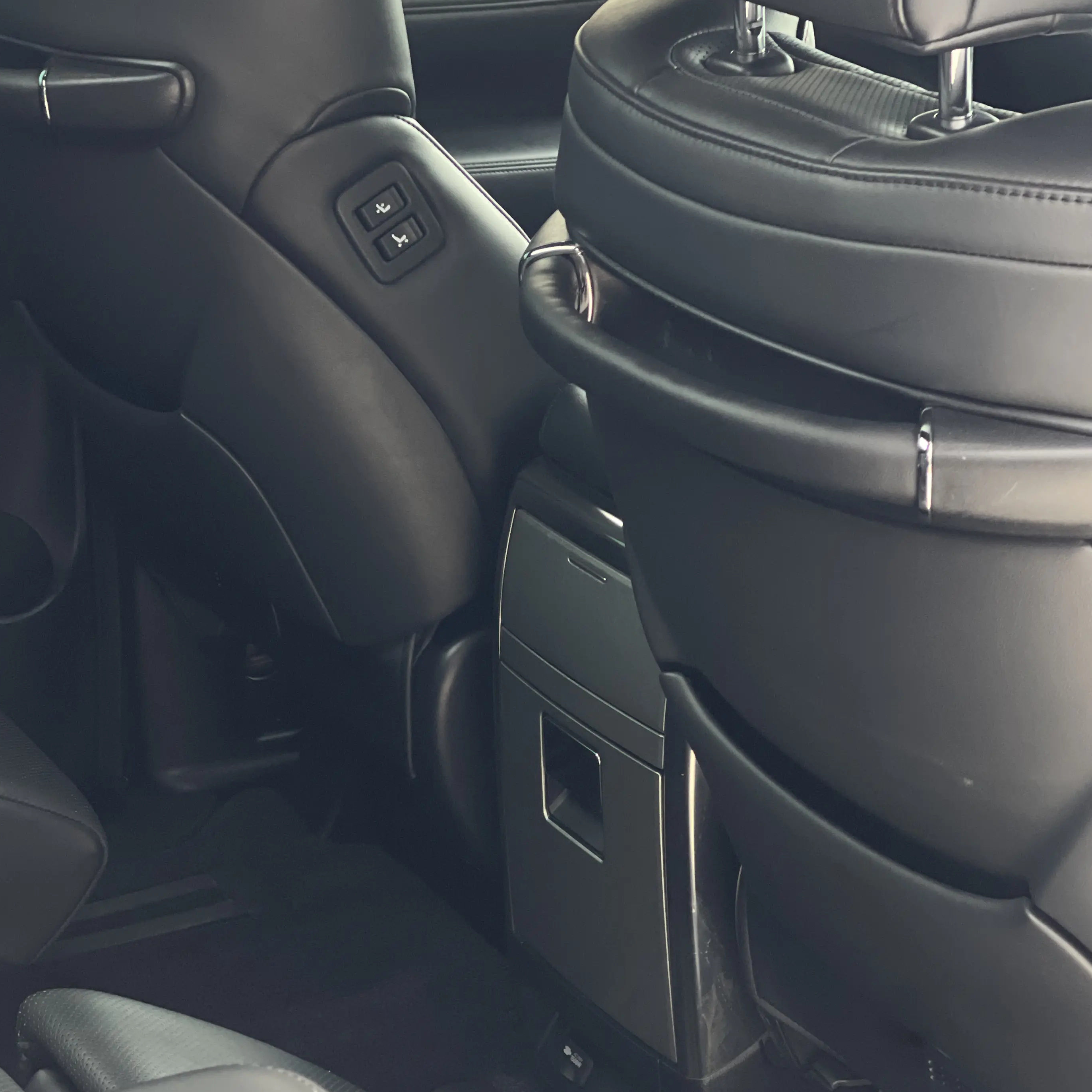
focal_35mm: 83
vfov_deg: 20.9
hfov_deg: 20.9
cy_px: 521
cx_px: 545
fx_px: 2962
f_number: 2.2
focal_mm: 7.5
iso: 400
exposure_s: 1/40
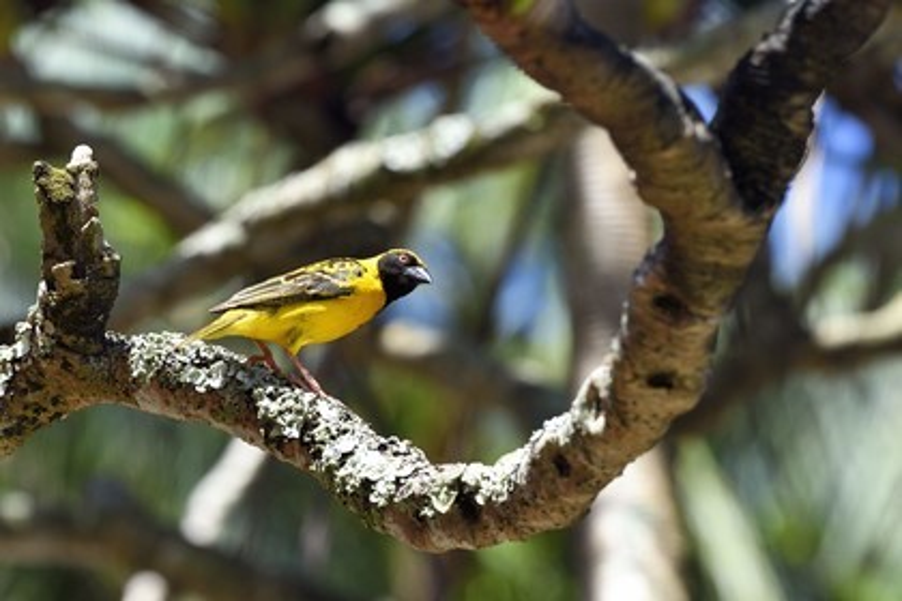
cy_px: 300
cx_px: 451
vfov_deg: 6.9
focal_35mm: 200
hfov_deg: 10.3
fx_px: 5011
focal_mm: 200
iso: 400
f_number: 8
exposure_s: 1/640
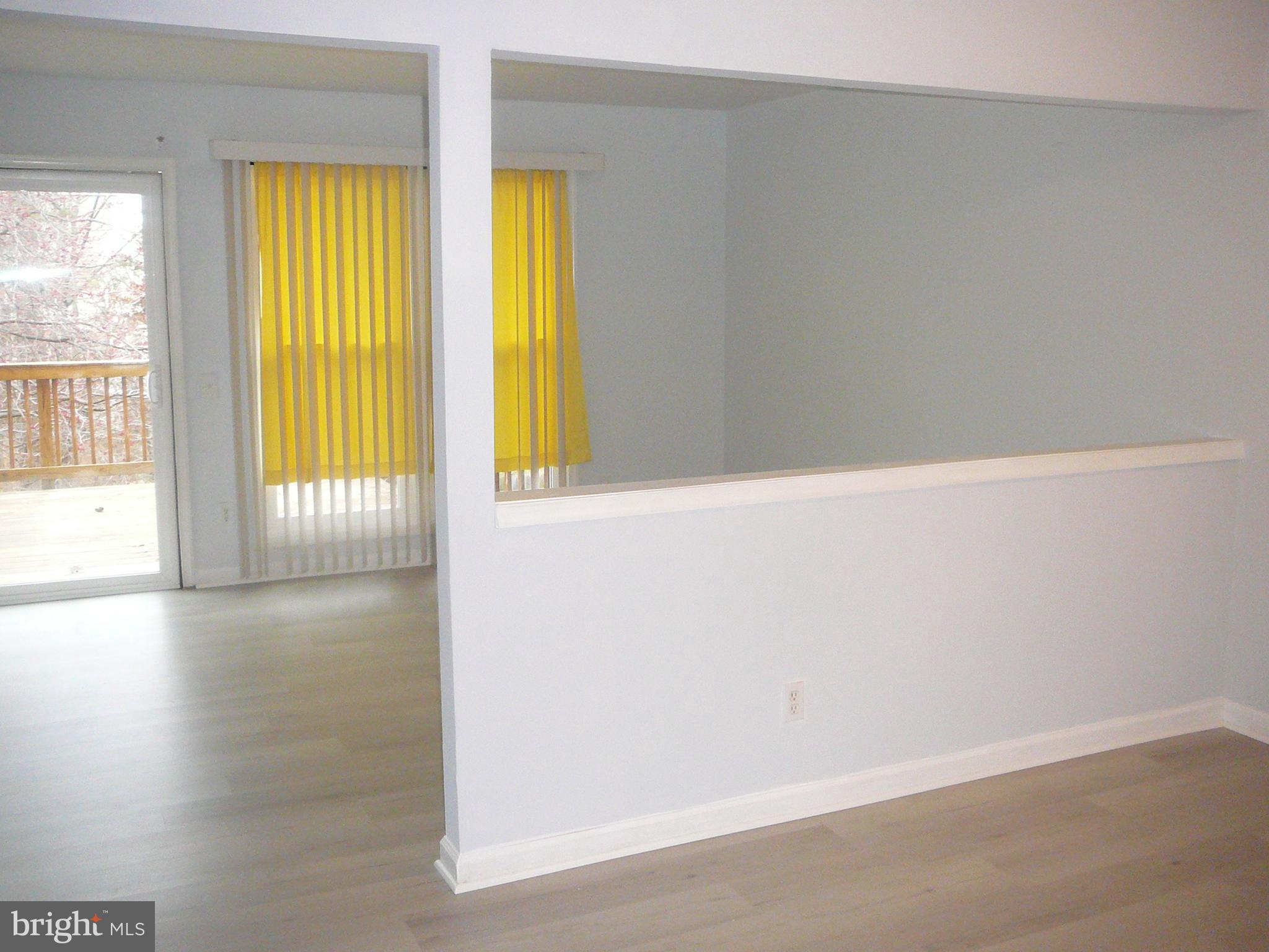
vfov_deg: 40.7
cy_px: 476
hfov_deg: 52.6
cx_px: 634
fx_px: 1283
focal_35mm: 35
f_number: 2.8
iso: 320
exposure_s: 1/30
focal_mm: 5.2
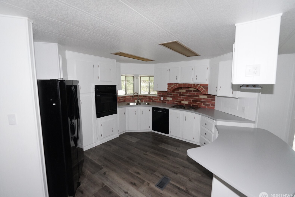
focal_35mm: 15
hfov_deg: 100.4
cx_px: 146
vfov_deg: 77.3
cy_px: 98
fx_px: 123
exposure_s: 1/640
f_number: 4
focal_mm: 14
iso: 3200
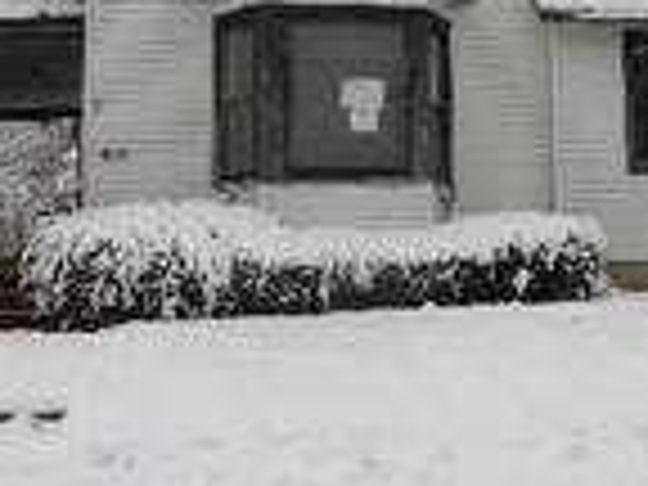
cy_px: 68
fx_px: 1666
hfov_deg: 21.9
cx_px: 450
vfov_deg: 16.4
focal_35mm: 89
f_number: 5
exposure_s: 1/215
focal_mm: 6.6
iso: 64
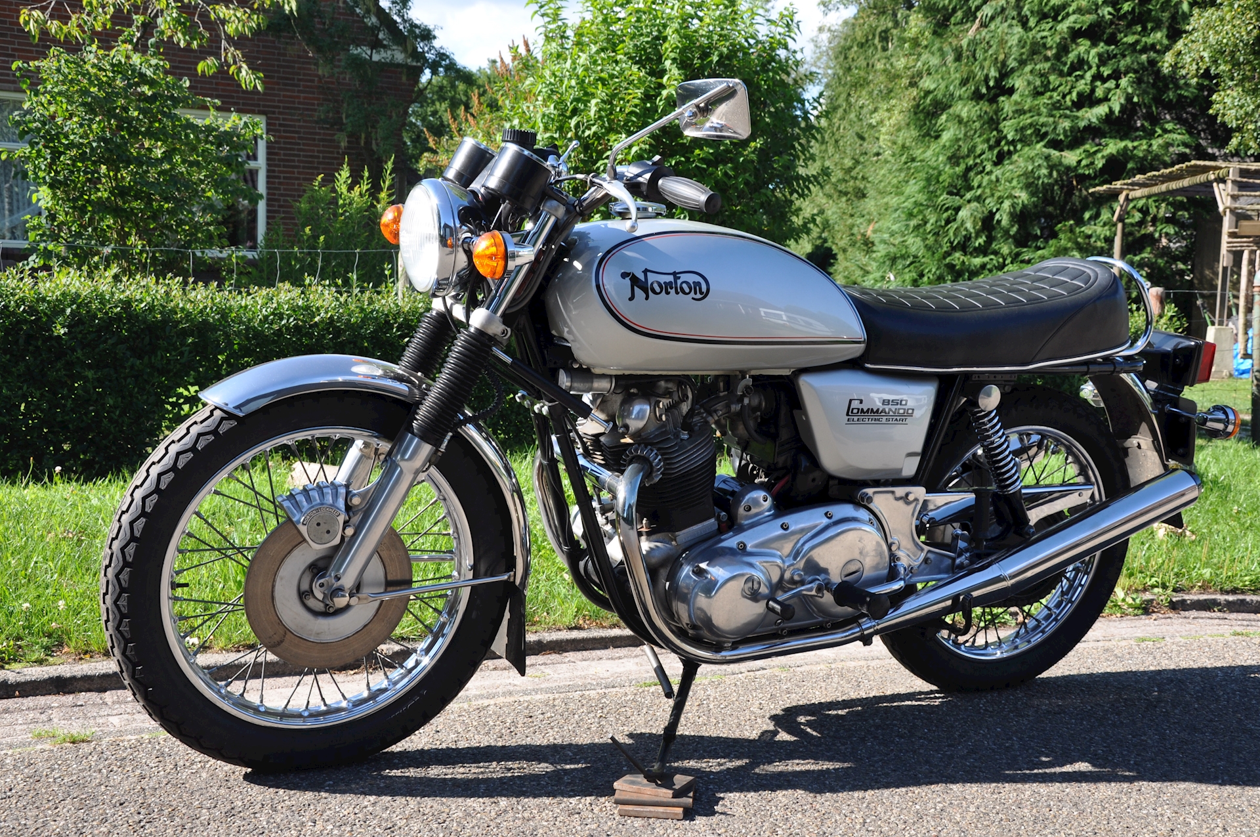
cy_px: 418
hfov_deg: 43.7
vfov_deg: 29.8
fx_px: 1573
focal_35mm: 45
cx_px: 630
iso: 200
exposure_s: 1/125
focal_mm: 30
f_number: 10
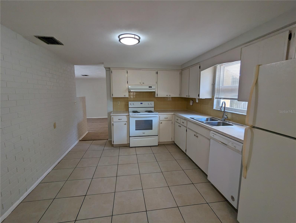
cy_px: 112
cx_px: 148
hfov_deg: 94.4
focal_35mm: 16
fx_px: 137
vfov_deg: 78.2
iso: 107
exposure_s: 1/120
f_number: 2.2
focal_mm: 2.35
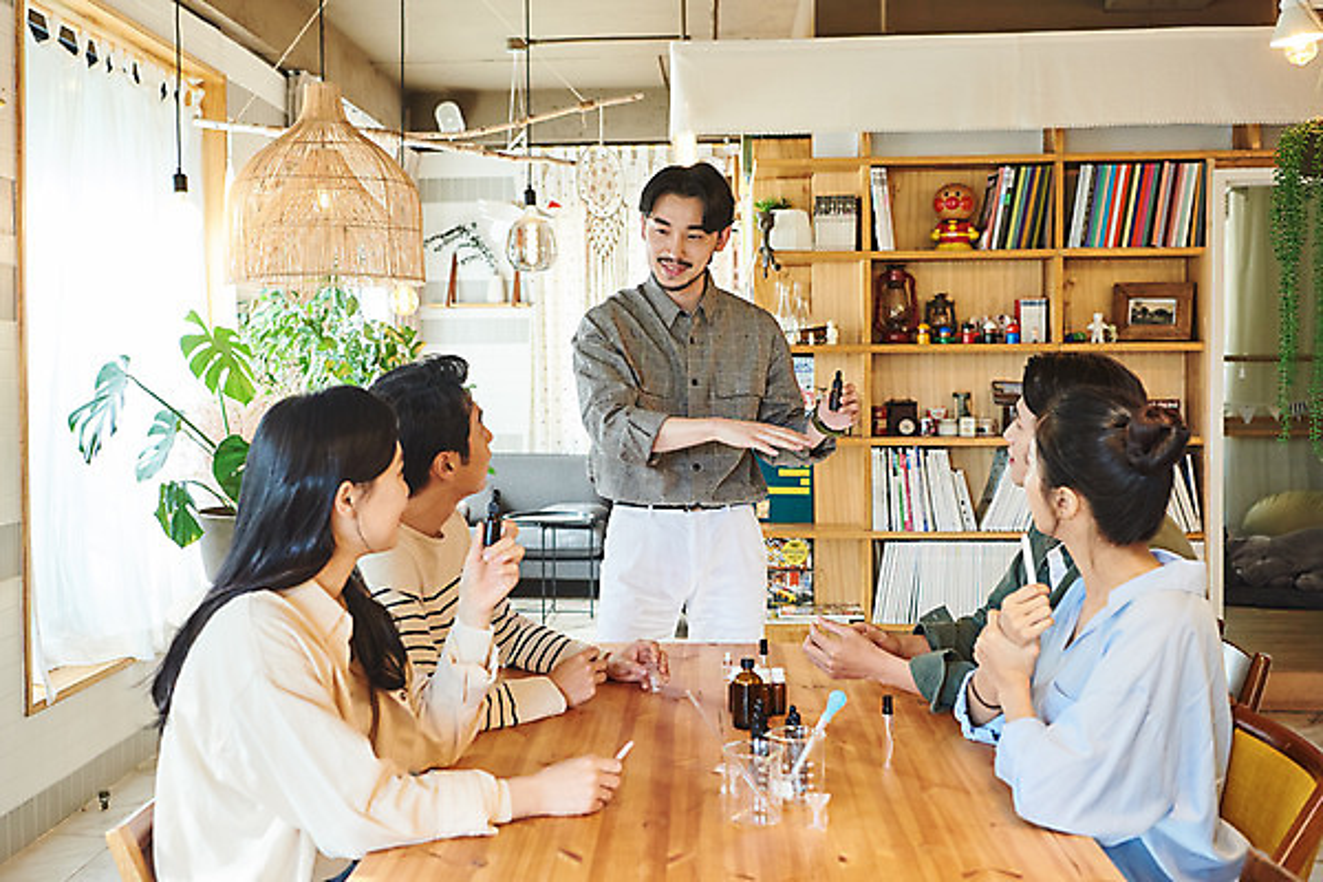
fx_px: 1396
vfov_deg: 35.1
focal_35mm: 38
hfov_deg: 50.7
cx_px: 662
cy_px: 441
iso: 800
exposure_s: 1/125
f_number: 4
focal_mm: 38
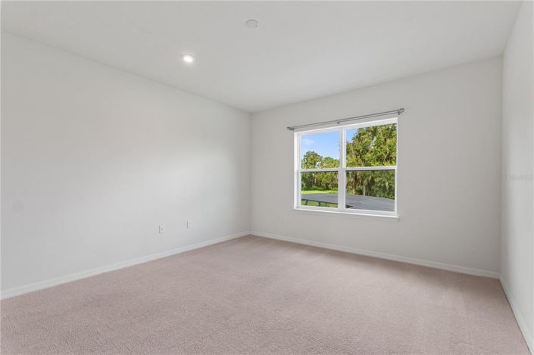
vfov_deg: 77.2
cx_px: 267
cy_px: 178
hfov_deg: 100.4
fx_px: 222
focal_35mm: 15
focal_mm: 10
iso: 400
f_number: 4.5
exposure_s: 1/10
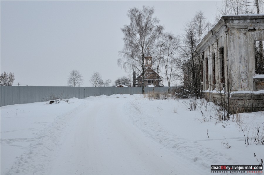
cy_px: 88
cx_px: 132
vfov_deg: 36.8
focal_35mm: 36
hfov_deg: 53.2
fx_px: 264
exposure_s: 1/250
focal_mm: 24
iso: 320
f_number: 9
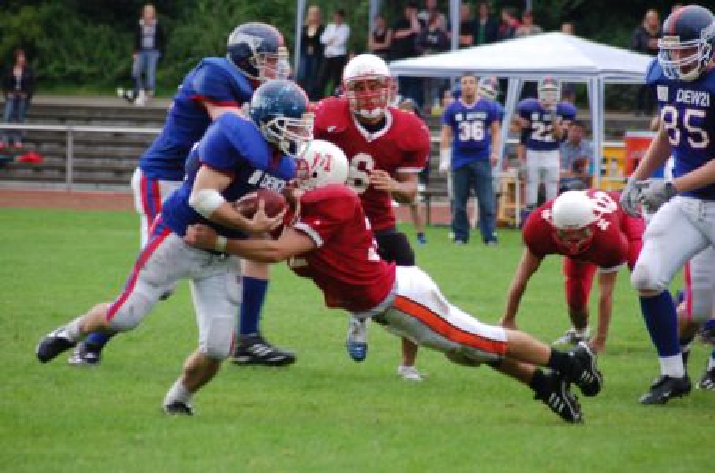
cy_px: 236
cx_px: 358
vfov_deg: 5.4
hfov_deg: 8.1
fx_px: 5054
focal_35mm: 255
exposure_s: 1/320
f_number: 4.8
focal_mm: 170
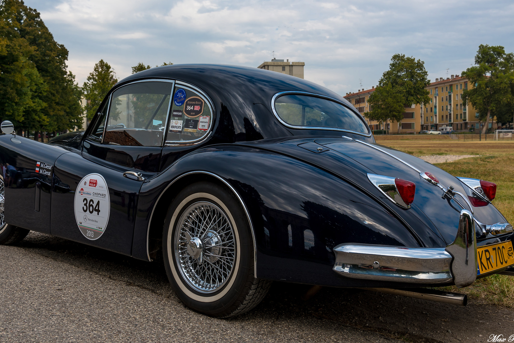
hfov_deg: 54.4
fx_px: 500
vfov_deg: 37.8
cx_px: 255
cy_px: 144
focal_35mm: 35
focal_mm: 29
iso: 100
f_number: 8
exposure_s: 1/320
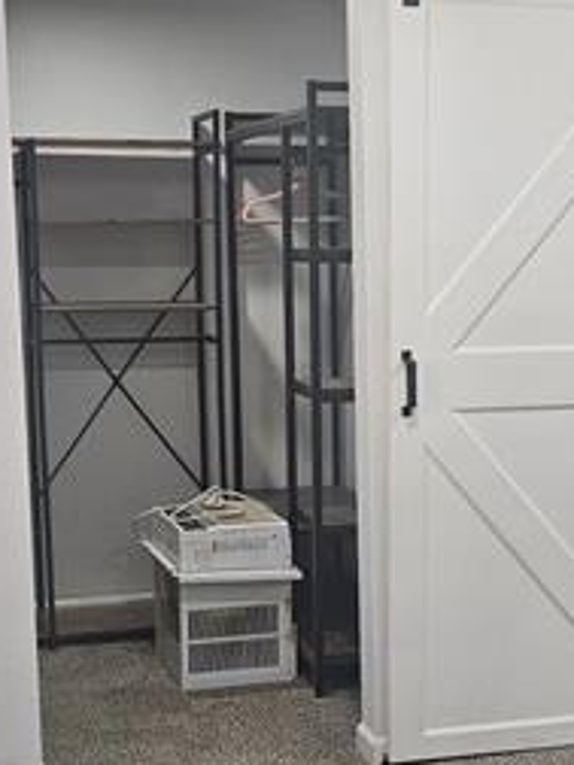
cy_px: 461
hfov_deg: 20.9
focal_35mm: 70
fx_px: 1548
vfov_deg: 27.7
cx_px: 393
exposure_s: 1/120
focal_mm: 5.4
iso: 200
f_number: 1.8
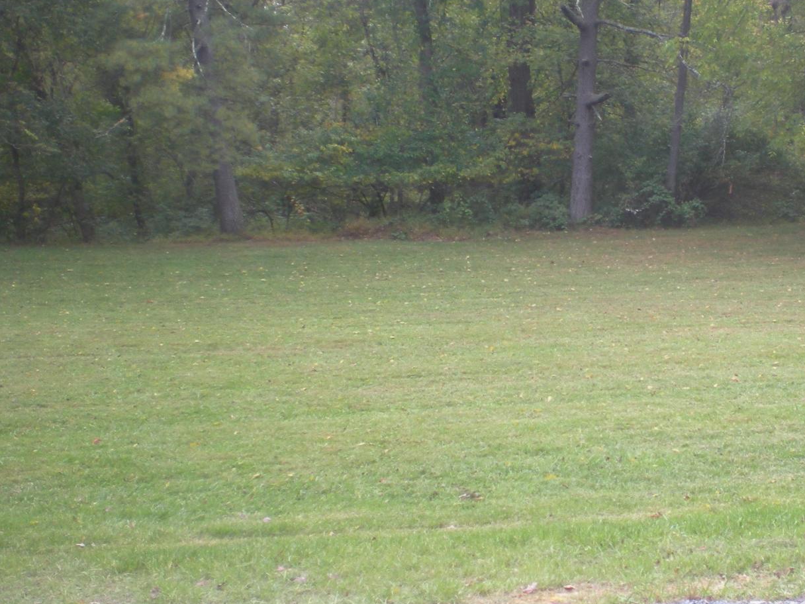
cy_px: 271
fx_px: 1488
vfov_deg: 22.9
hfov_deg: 29.5
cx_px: 656
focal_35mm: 64
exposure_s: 1/100
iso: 64
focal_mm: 6.3
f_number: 3.1
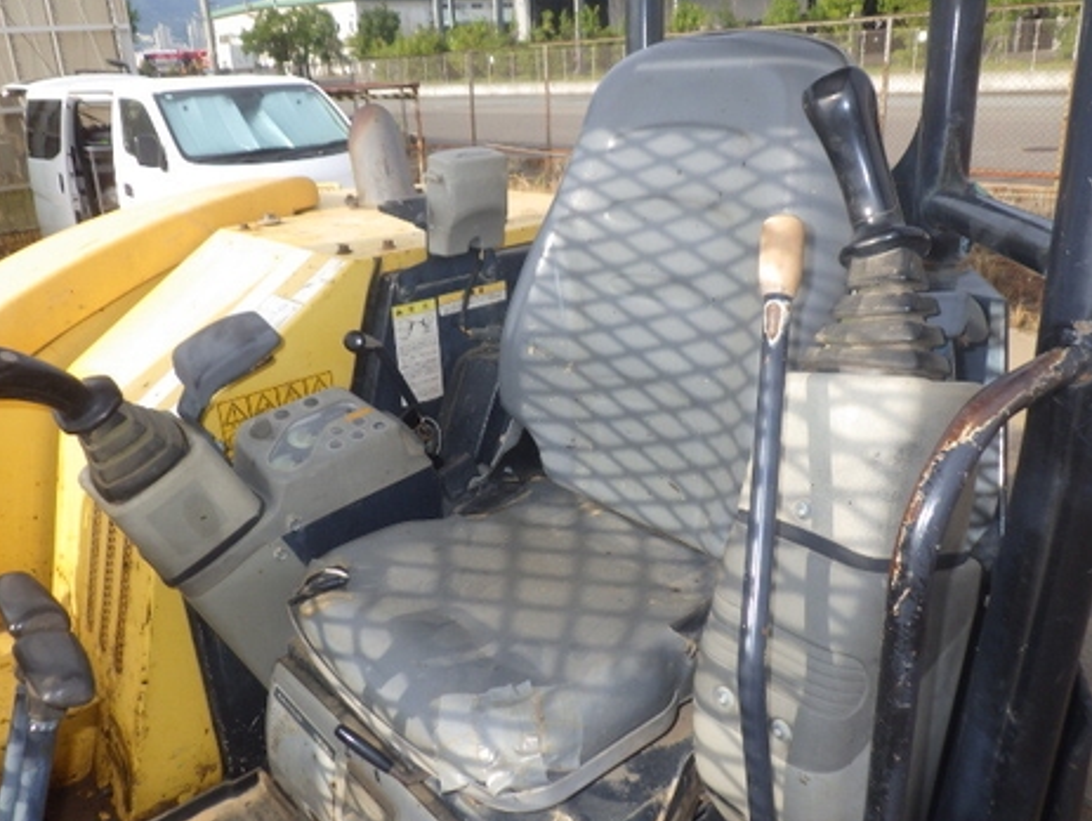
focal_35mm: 29
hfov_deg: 61.6
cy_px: 408
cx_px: 531
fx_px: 916
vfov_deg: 48.3
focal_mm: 5
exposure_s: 1/400
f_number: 4.2
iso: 125
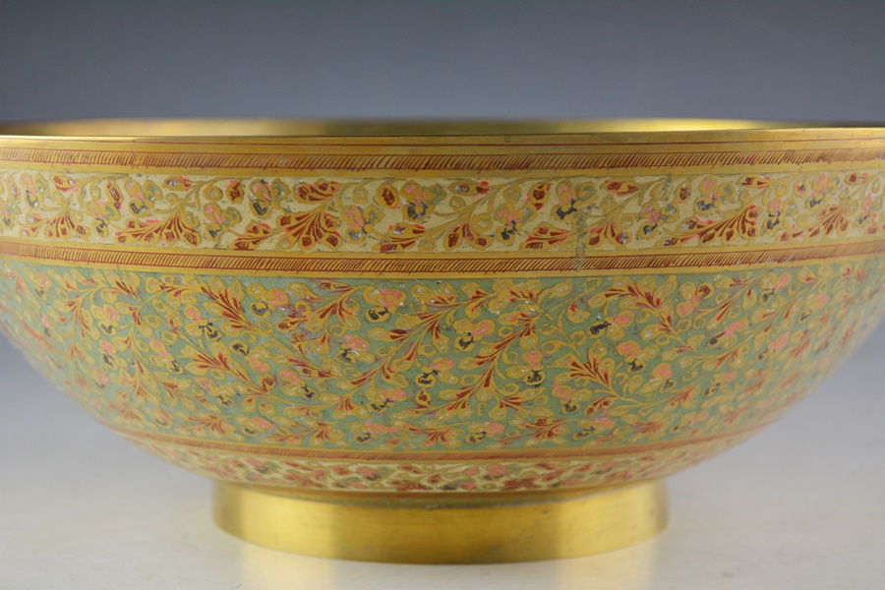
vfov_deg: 16.6
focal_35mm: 82
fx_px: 2028
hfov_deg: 24.6
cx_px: 442
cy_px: 295
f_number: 5.6
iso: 400
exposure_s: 1/100
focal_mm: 55
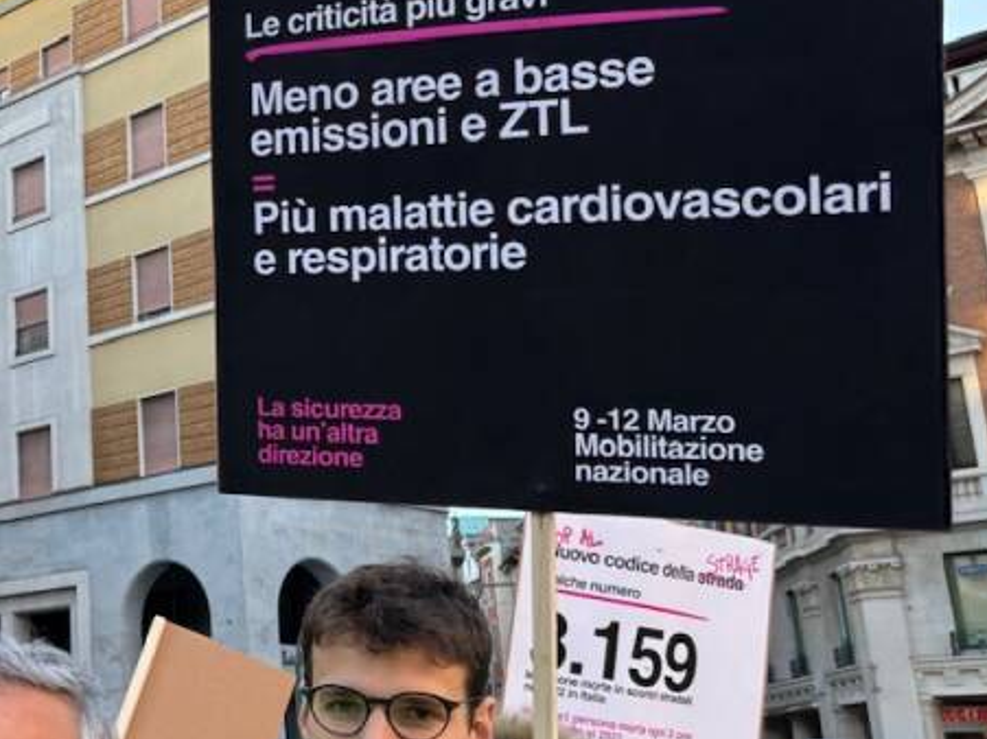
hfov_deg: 30.1
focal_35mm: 59
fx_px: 1682
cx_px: -37
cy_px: 284
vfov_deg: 24.7
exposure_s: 1/261
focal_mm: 5.96
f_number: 1.6
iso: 40
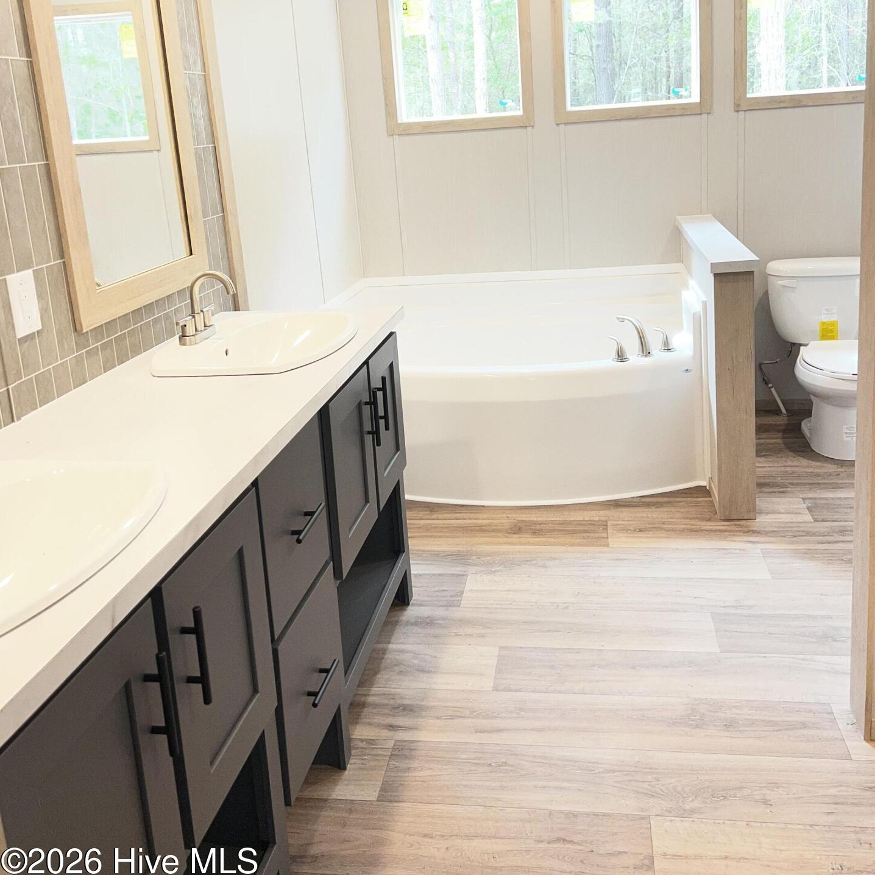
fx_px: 915
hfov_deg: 51.1
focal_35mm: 32
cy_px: 308
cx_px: 455
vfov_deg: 50.4
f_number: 1.5
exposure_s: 1/120
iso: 50
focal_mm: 5.7
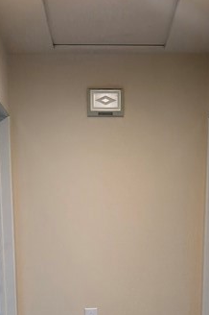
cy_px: 388
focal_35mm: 78
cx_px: 118
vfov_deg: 23.5
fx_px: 681
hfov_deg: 17.5
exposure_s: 1/120
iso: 125
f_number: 1.78
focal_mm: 6.76
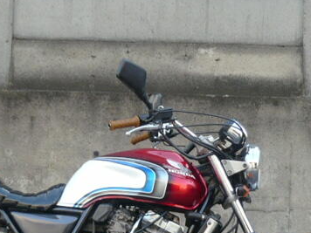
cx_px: 115
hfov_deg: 18.2
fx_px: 970
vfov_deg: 13.6
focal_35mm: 108
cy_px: 183
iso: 100
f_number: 3.3
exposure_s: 1/60
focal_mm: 6.6
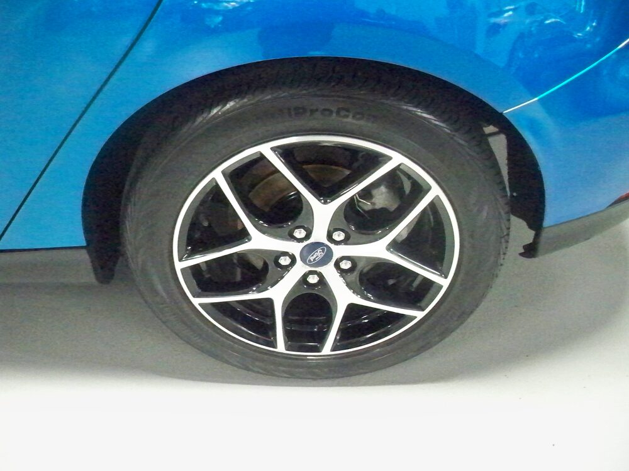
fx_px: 636
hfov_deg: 52.6
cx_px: 314
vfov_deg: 40.7
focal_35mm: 35
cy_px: 236
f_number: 3.1
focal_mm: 6.3
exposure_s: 1/60
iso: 3200
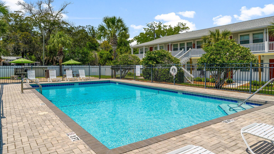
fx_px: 176
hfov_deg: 75.8
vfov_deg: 47.3
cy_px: 73
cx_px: 141
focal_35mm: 24
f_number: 9
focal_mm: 22.2
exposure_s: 1/640
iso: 400
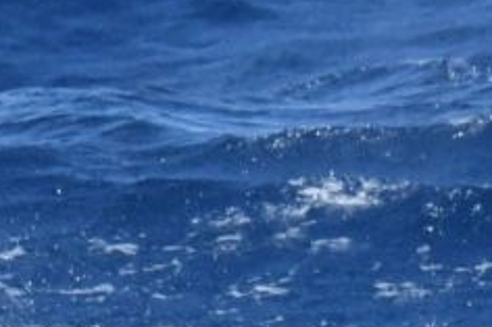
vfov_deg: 1.4
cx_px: -231
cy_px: 295
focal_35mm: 1017
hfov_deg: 2.0
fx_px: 13889
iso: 1250
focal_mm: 300
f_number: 5.6
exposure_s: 1/8000
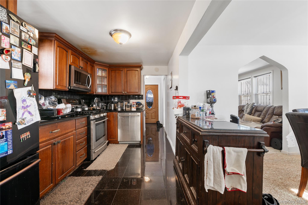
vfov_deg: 77.2
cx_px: 154
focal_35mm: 15
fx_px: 128
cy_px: 102
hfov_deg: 100.4
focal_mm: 15
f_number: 8
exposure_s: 1/4
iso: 500
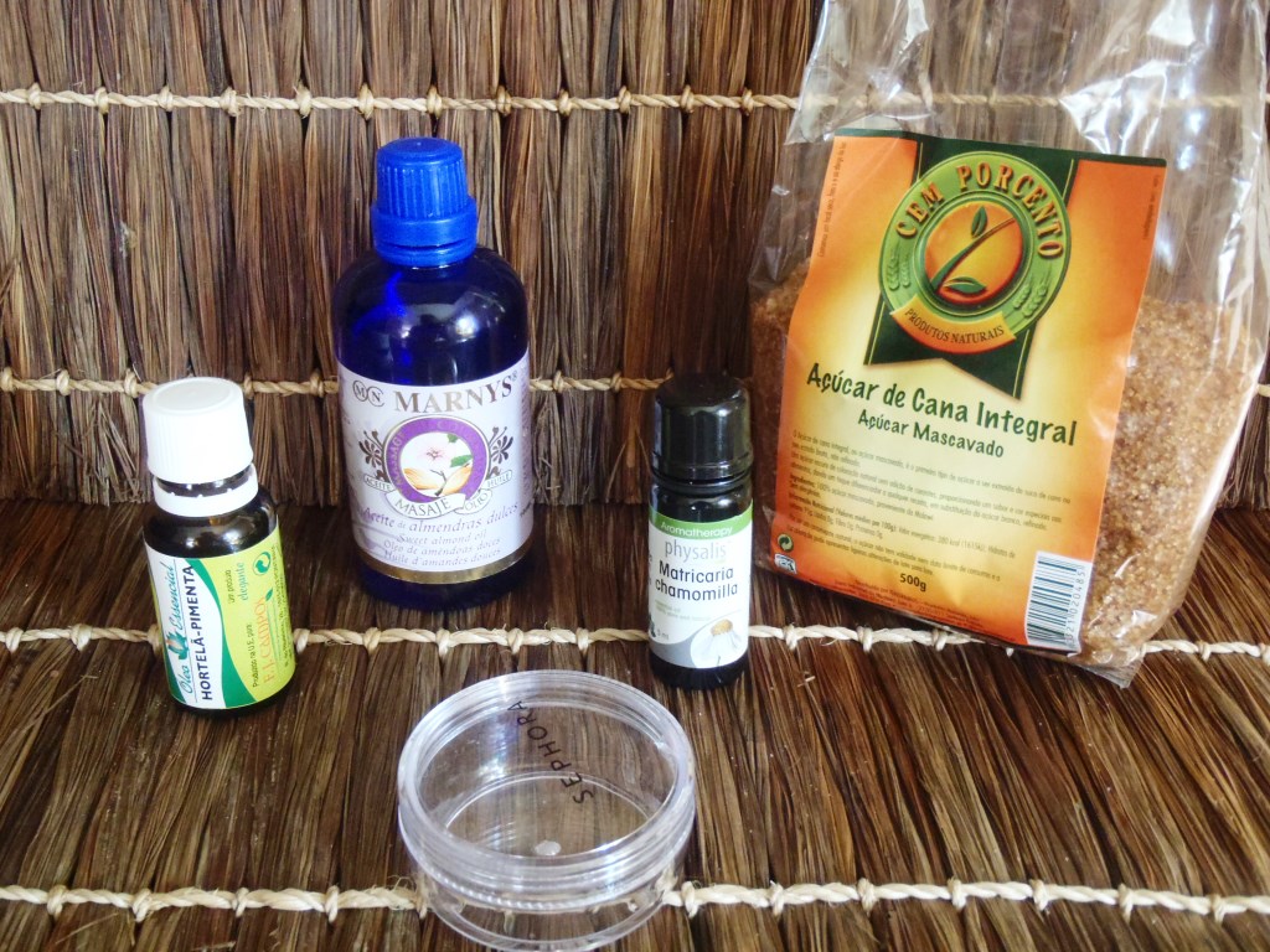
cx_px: 635
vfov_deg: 37.7
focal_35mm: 38
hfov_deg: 49.0
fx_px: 1394
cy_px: 476
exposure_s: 1/4
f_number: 4.6
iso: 400
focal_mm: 6.83
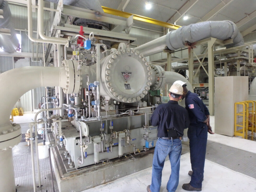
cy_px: 96
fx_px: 155
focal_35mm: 21
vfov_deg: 63.4
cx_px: 128
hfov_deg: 79.0
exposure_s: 1/30
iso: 500
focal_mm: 3.7
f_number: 3.5
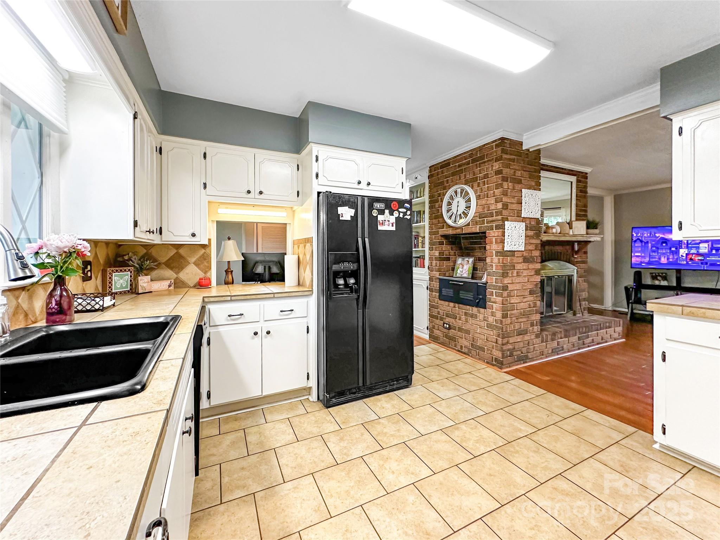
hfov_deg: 102.1
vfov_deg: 85.7
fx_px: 291
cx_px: 360
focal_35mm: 14
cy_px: 270
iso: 250
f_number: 2.2
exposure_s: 1/120
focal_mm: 2.22
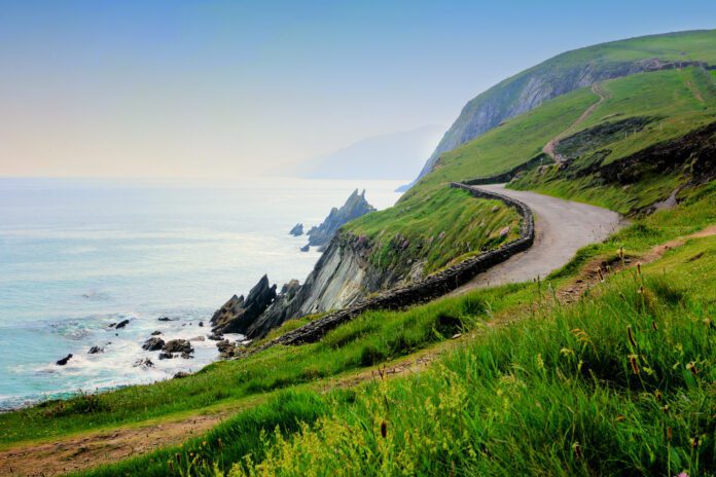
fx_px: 895
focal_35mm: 45
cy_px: 238
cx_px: 358
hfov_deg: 43.6
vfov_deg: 29.9
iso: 100
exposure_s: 1/200
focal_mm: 30
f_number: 11
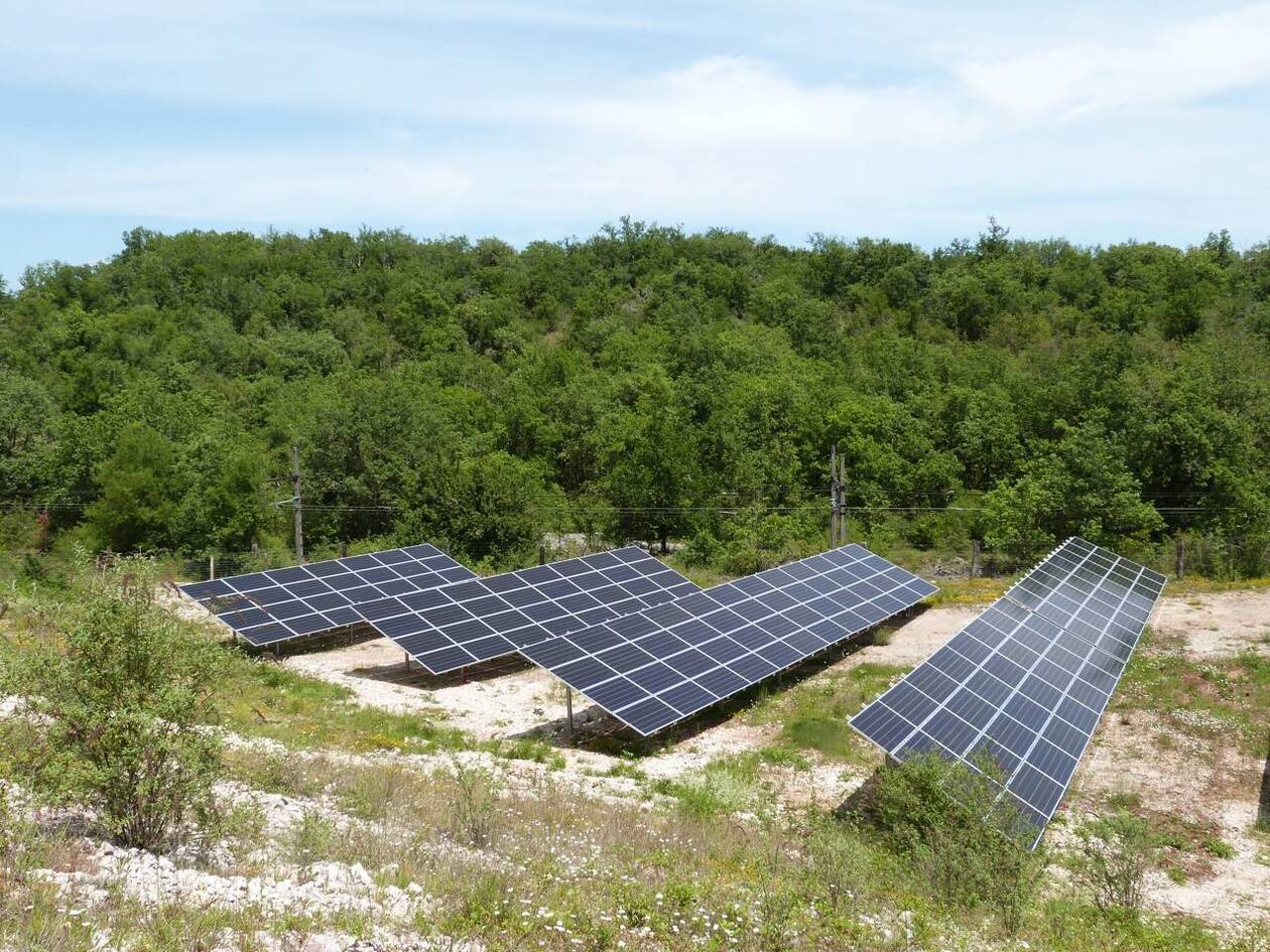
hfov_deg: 54.0
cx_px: 635
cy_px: 476
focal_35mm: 34
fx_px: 1247
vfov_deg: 41.8
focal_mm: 6.1
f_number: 5.6
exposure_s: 1/400
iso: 100
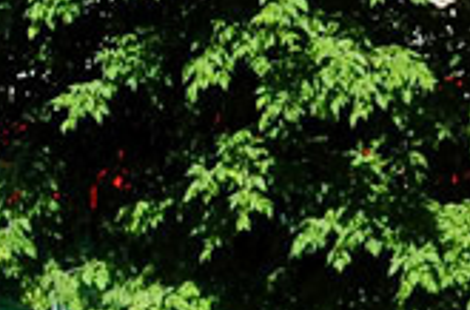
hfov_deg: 5.7
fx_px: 4556
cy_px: -178
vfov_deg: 3.9
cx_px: -518
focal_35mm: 350
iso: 200
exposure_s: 1/400
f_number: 7.1
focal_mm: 32
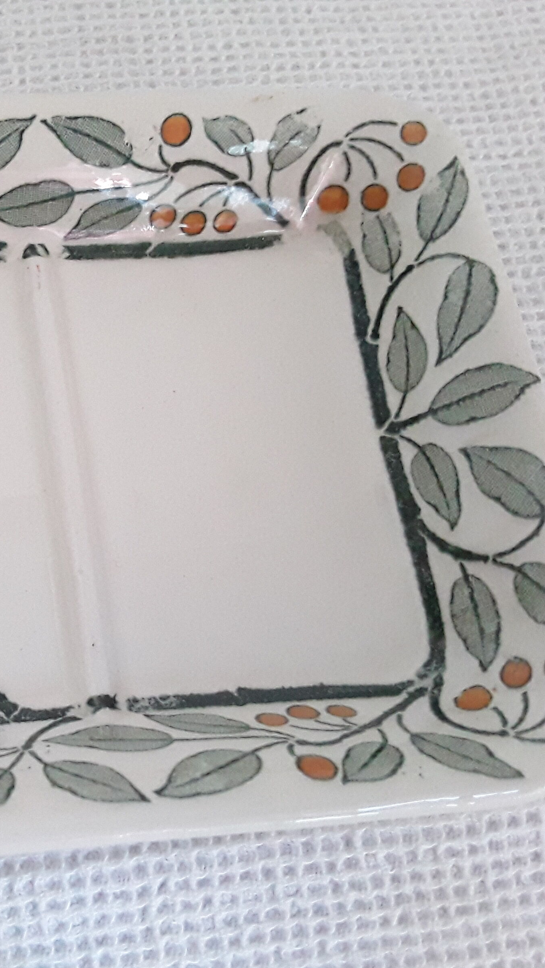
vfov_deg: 50.5
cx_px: -81
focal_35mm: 40
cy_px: 489
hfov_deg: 26.8
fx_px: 1028
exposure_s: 1/180
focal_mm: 2.91
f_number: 1.9
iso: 400
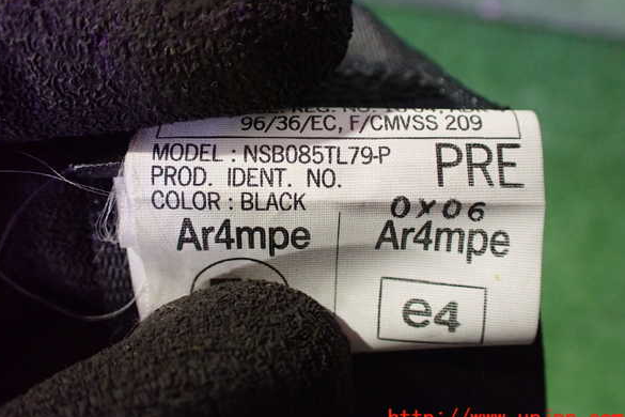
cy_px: 192
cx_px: 309
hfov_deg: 58.7
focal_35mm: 32
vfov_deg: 41.1
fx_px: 556
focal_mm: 5.4
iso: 1000
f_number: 2.3
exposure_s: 1/30
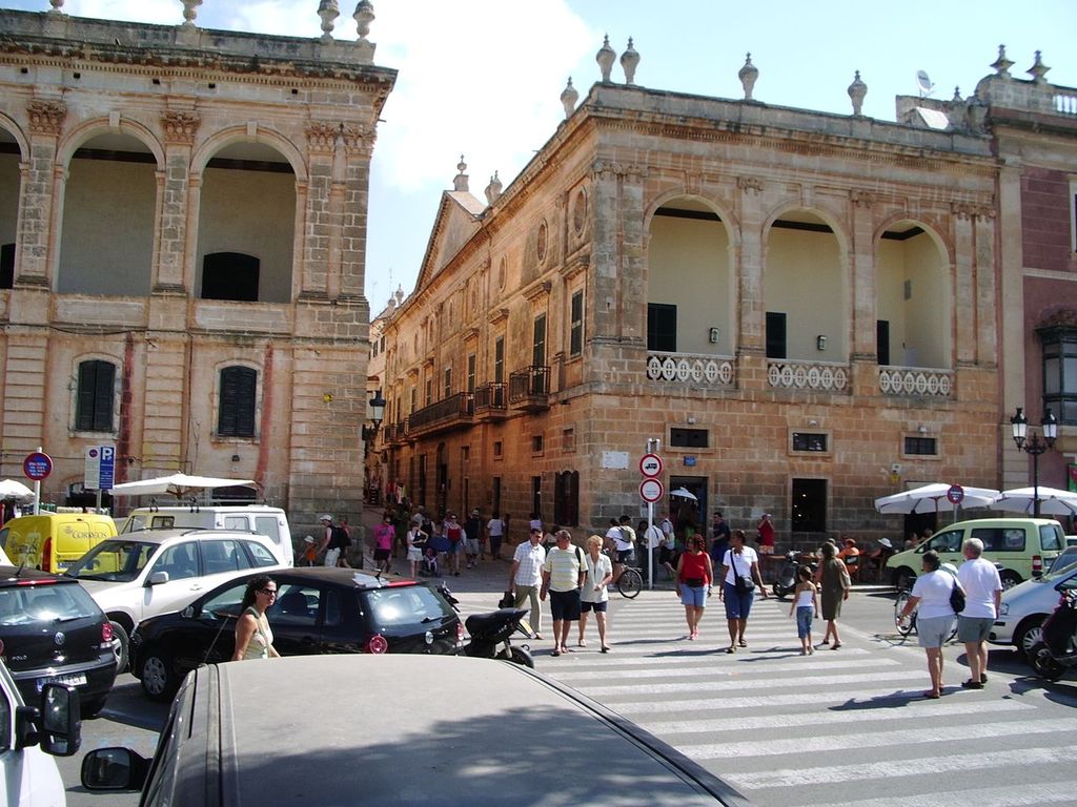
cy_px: 404
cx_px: 538
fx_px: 1089
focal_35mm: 35
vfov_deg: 40.7
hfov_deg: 52.6
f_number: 4.3
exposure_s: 1/320
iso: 50
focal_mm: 5.8
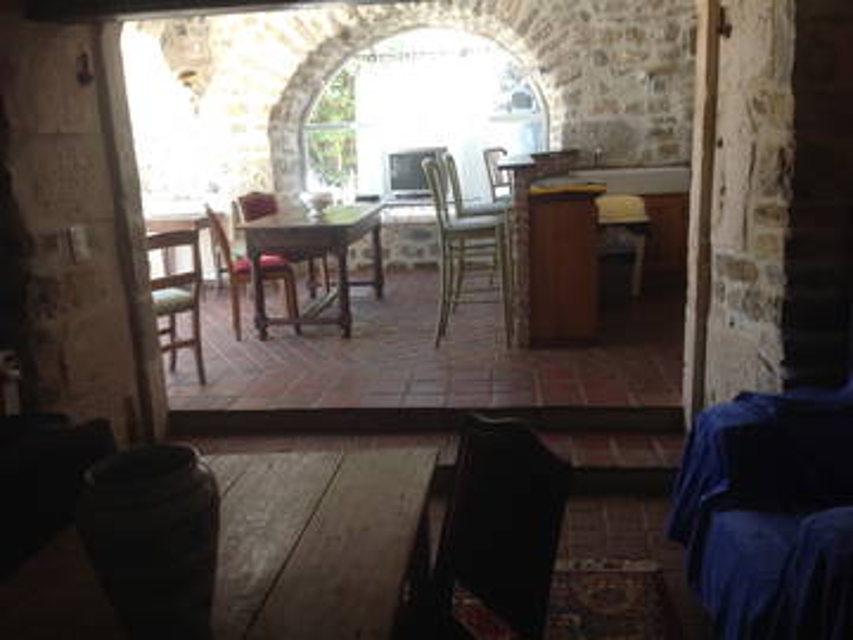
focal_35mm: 35
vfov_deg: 40.7
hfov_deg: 52.6
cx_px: 426
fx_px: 862
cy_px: 320
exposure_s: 1/40
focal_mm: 4.28
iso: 50
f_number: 2.4
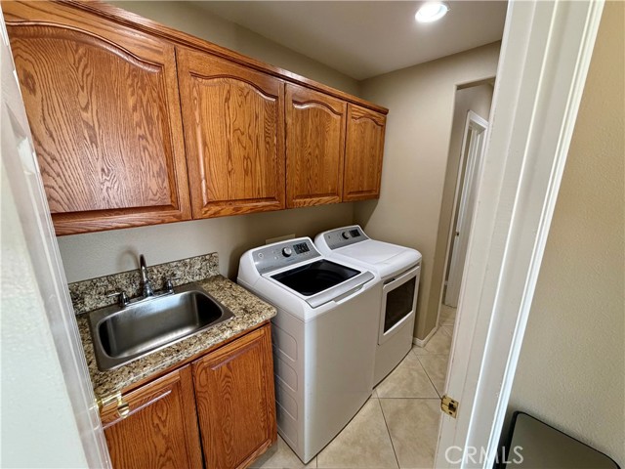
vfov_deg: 85.7
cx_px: 312
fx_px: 253
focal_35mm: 14
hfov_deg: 102.1
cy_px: 234
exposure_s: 1/60
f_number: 2.2
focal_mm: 2.22
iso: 200
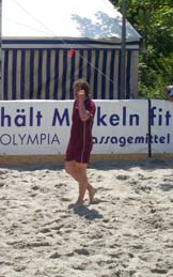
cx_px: 9
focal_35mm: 146
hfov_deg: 8.9
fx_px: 1101
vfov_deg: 14.3
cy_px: 138
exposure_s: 1/180
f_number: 9.5
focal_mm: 16.8
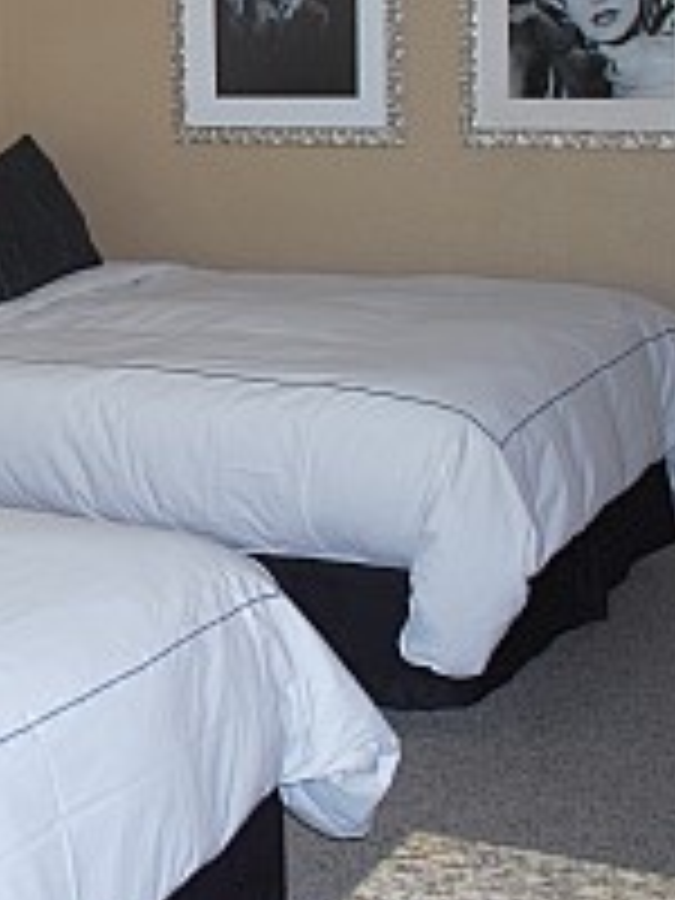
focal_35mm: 78
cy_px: 284
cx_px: -94
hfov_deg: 18.1
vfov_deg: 24.9
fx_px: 2028
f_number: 3.5
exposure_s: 1/60
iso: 200
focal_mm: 18
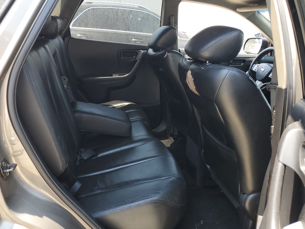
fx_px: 264
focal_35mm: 30
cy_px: 113
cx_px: 136
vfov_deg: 46.8
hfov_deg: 59.8
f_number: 1.5
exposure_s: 1/200
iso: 50
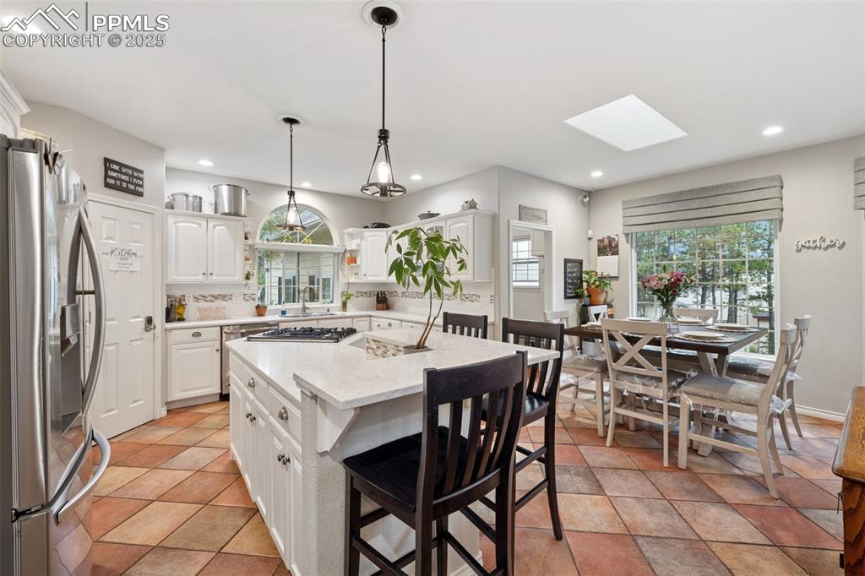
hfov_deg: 100.4
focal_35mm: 15
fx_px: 360
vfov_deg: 77.3
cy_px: 288
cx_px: 432
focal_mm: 15
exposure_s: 1/4
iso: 800
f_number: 11
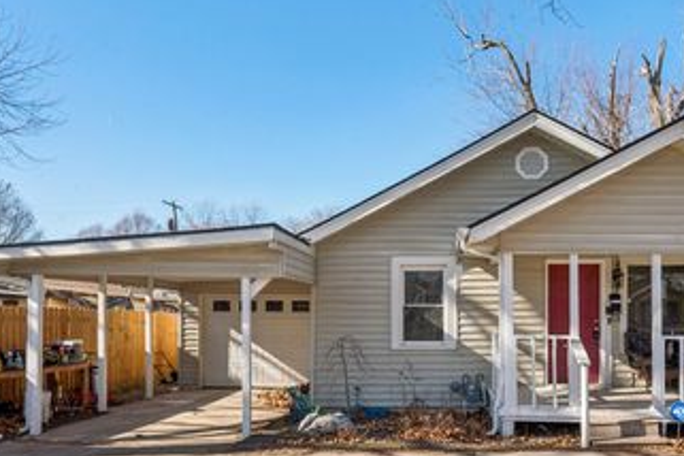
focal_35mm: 28
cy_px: 312
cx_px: 454
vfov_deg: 45.5
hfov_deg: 63.9
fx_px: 532
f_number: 11
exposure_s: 1/800
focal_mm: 18
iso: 800
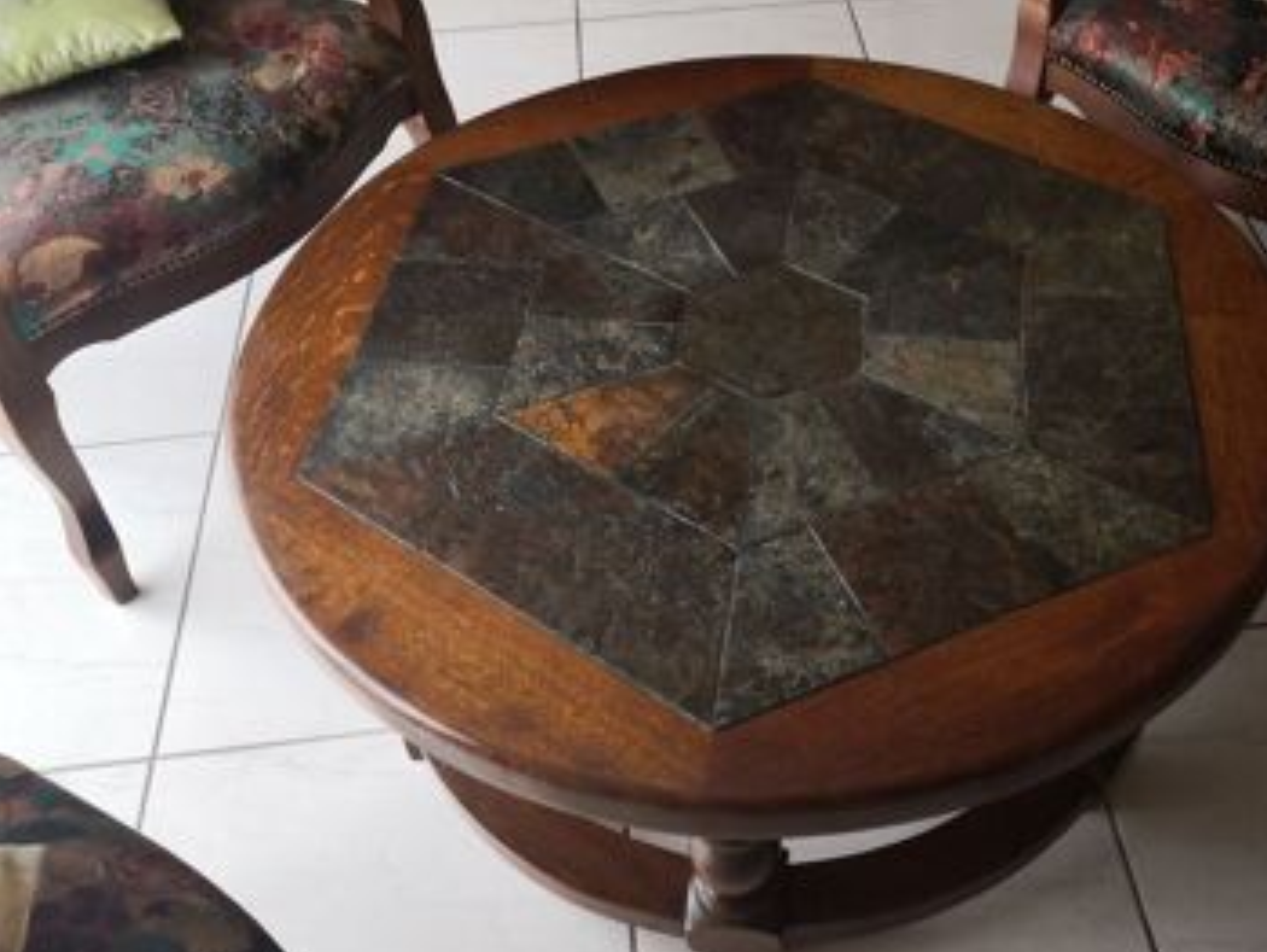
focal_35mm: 37
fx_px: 1355
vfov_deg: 38.7
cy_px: 471
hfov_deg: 49.5
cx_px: 807
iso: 160
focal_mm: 3.95
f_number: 1.6
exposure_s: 1/50
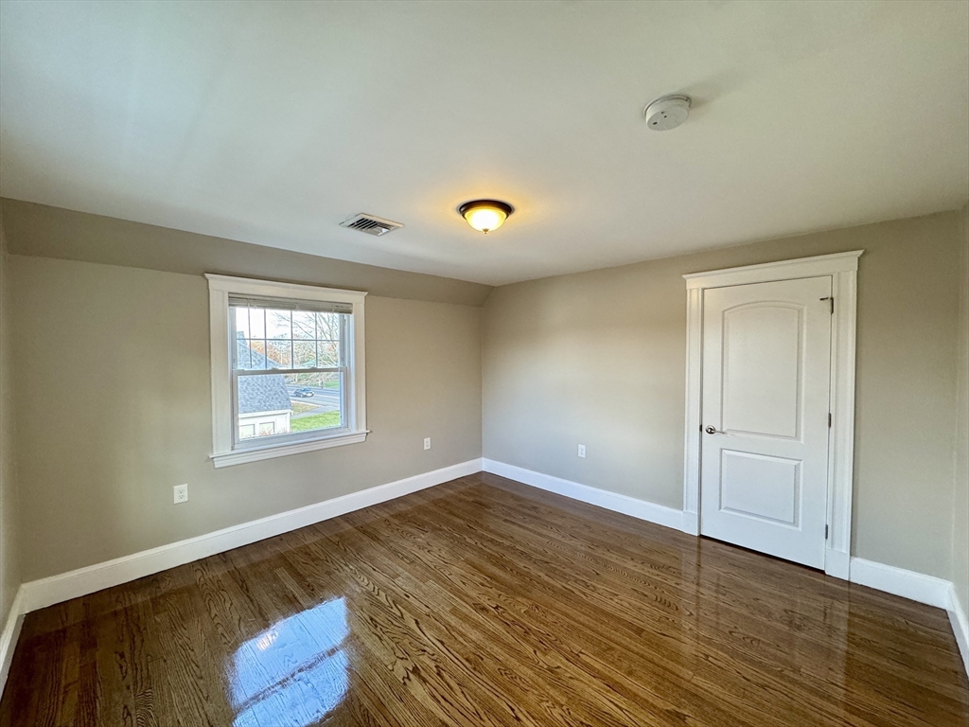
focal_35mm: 14
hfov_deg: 102.1
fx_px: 392
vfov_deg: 85.7
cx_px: 484
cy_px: 364
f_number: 2.2
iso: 250
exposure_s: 1/120
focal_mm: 2.22
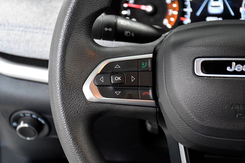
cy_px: 82
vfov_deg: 18.9
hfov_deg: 28.1
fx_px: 490
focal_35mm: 72
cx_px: 122
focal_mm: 48
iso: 2500
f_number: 4.5
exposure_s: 1/100
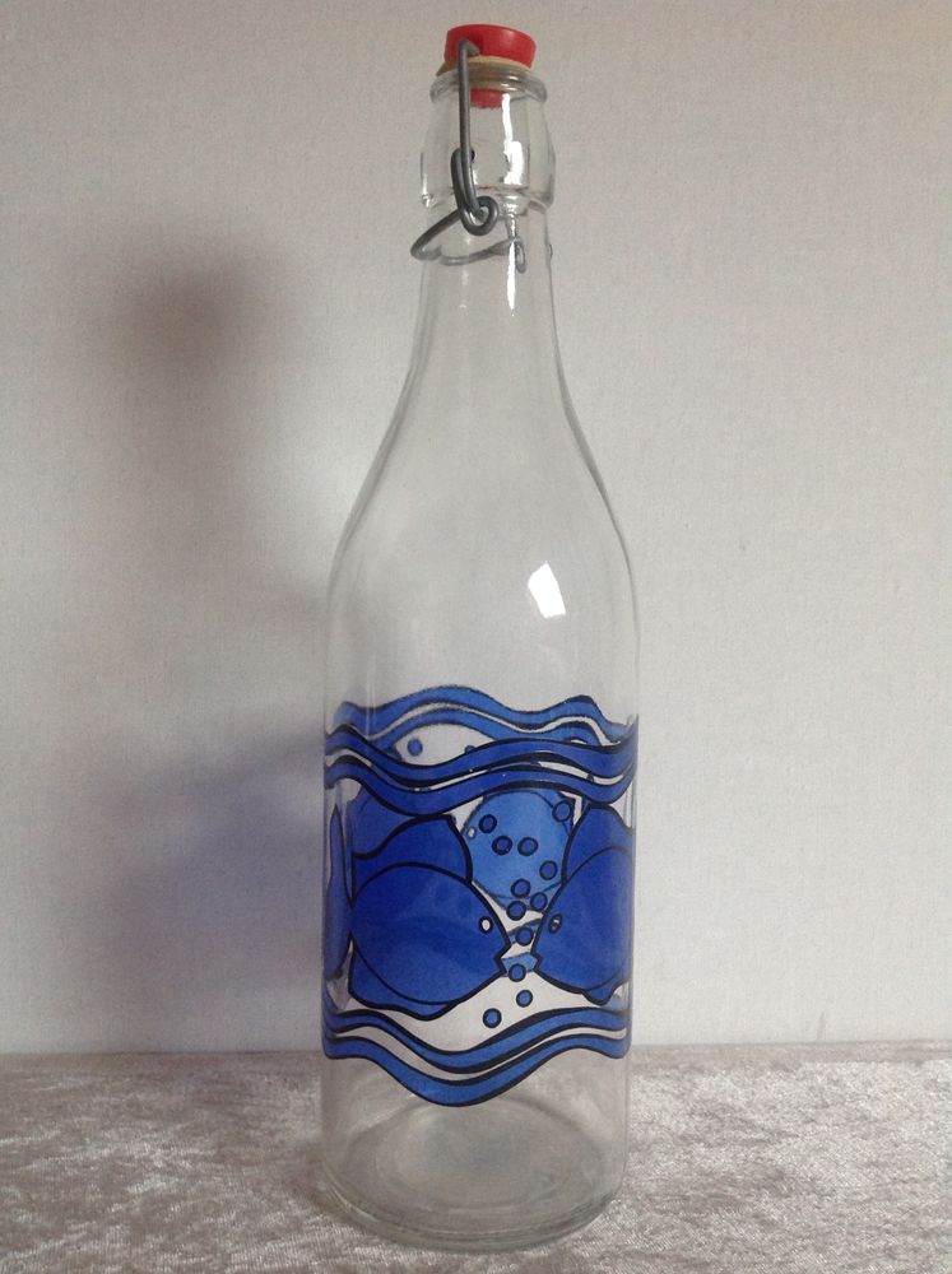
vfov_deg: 52.7
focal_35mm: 35
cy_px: 637
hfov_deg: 40.6
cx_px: 476
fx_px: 1287
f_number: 2.4
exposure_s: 1/15
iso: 250
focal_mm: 4.28
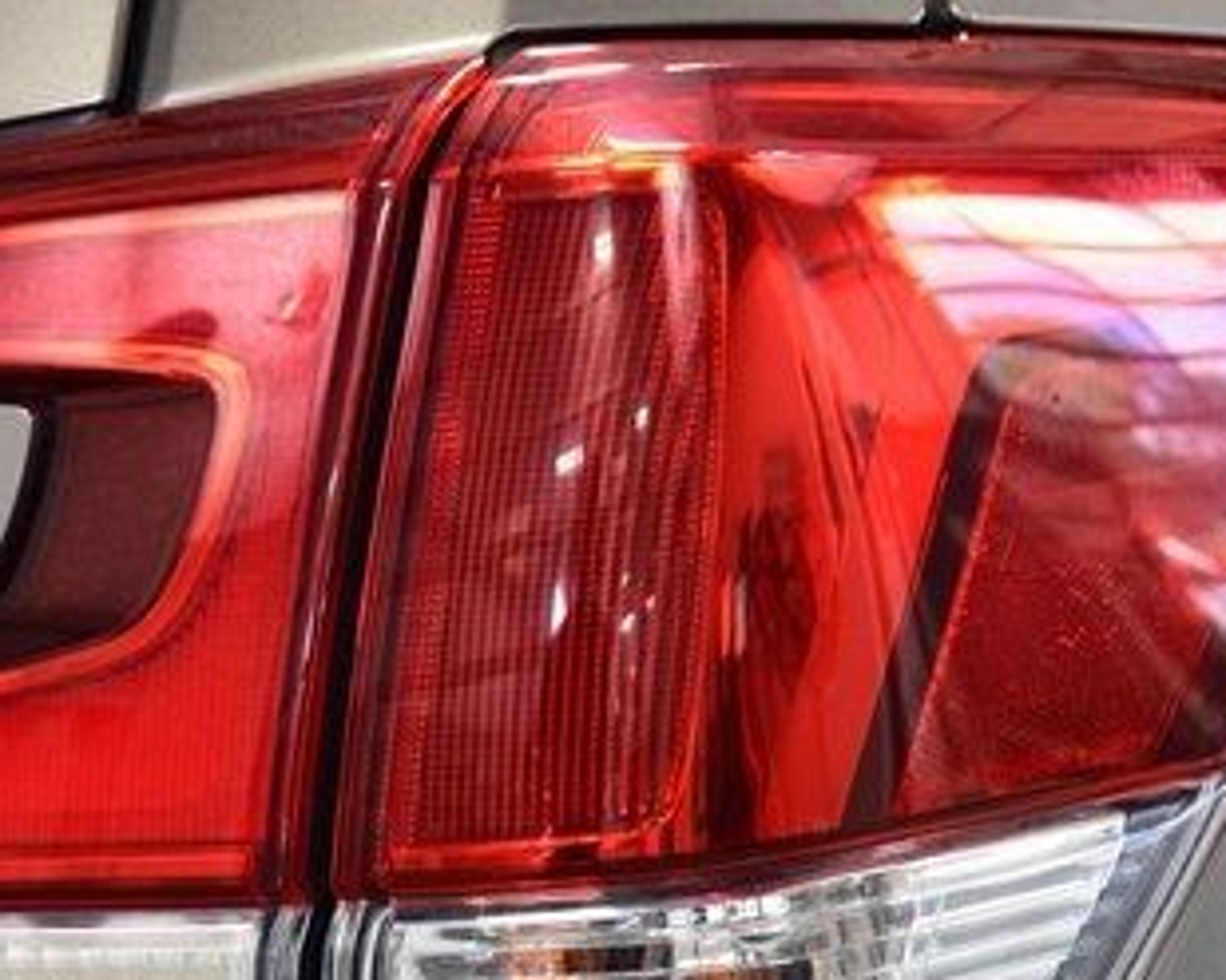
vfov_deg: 8.5
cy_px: 772
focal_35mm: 181
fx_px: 6565
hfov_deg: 10.6
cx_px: 206
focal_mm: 62
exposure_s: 1/30
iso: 1600
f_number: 6.3
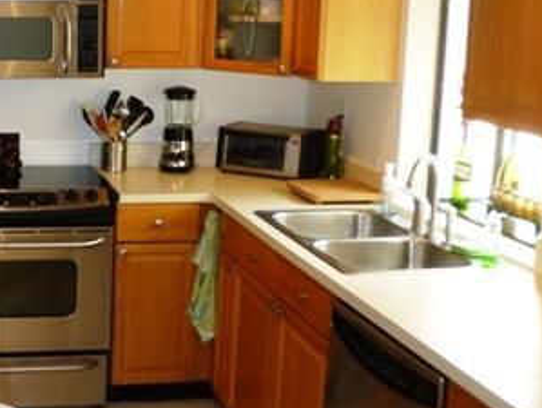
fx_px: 972
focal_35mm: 62
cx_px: 40
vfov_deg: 23.6
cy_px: 138
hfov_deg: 29.7
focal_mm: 5.2
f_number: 3.3
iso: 125
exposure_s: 1/30
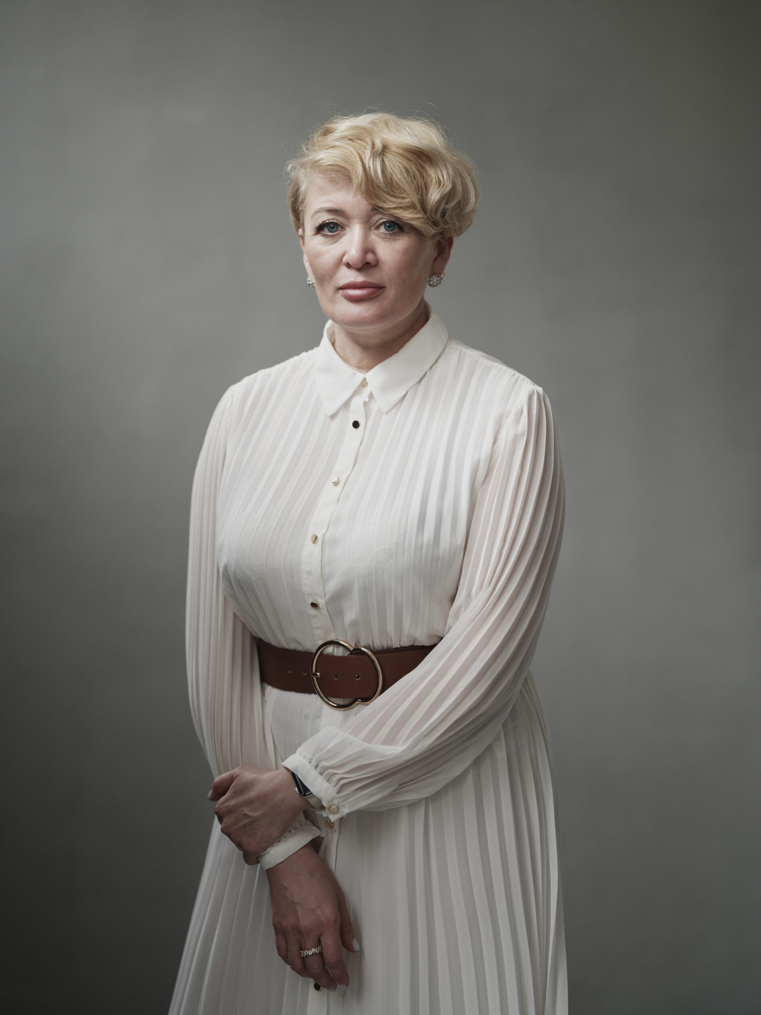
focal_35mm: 87
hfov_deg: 17.0
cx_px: 380
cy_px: 508
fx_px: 2550
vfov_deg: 22.5
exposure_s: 1/160
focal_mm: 110
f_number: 2.5
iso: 400
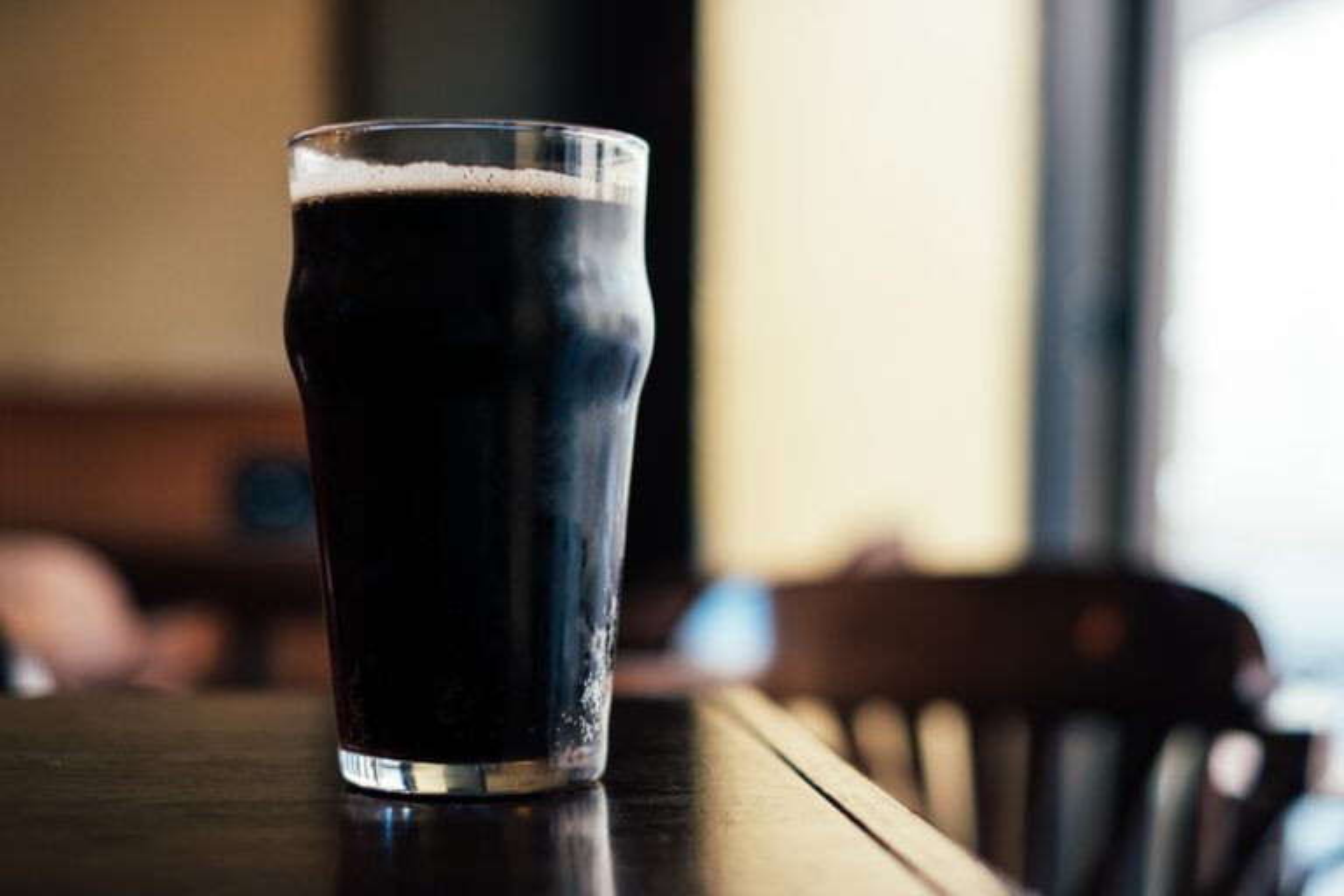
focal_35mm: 53
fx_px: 1979
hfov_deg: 37.5
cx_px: 672
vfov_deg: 25.5
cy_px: 448
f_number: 2
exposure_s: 1/125
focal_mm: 35
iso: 500
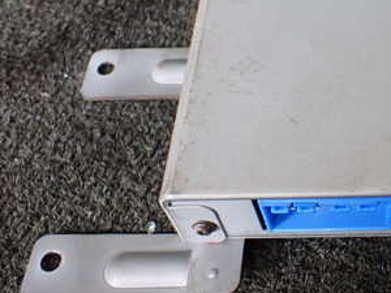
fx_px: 678
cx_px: 360
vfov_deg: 24.3
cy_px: 94
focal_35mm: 60
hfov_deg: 30.6
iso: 500
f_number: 2.3
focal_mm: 5.4
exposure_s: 1/125
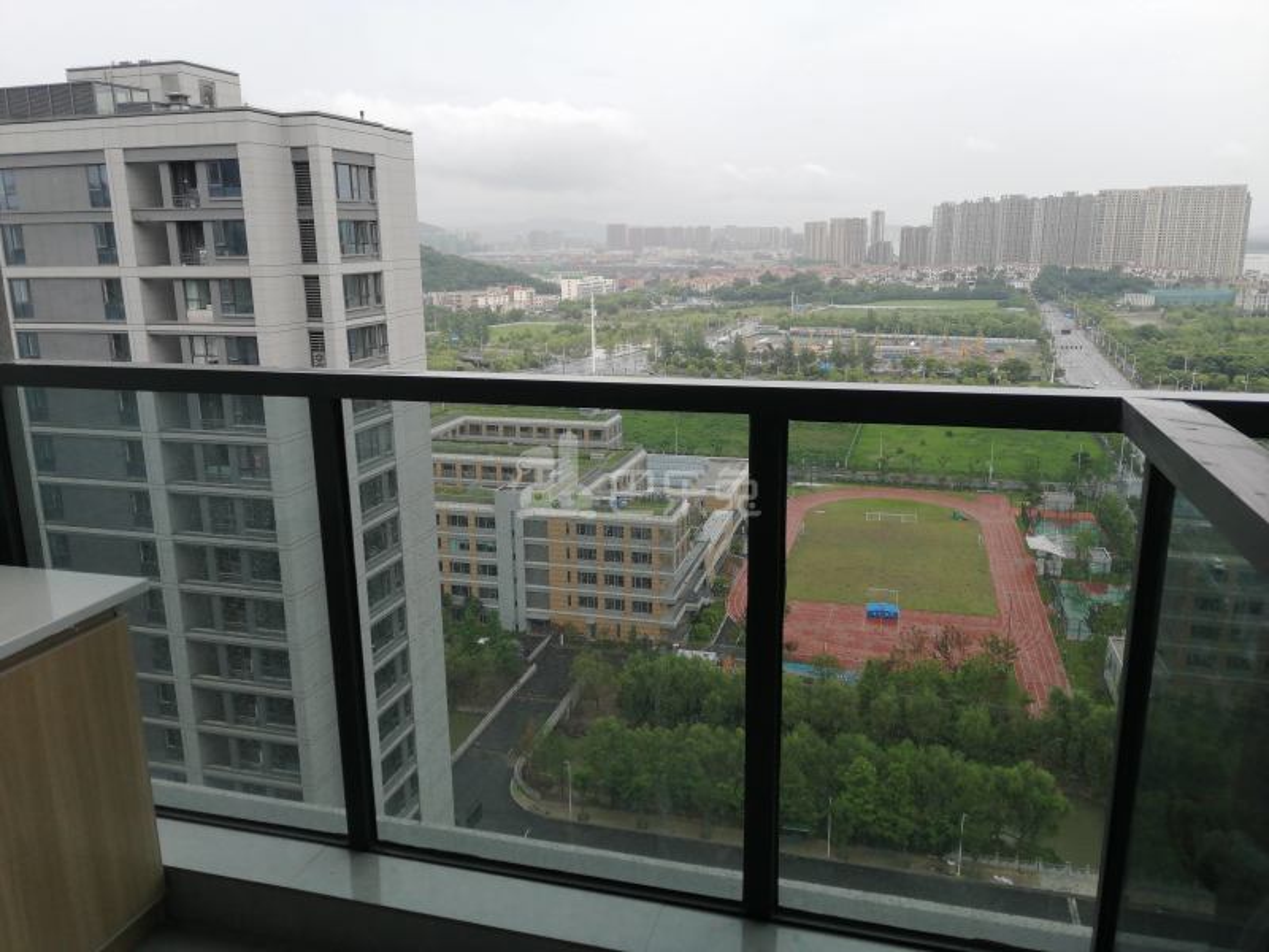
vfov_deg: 51.4
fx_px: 990
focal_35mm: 27
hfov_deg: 65.3
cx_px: 634
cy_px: 476
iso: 50
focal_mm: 3.96
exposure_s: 1/640
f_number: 1.8
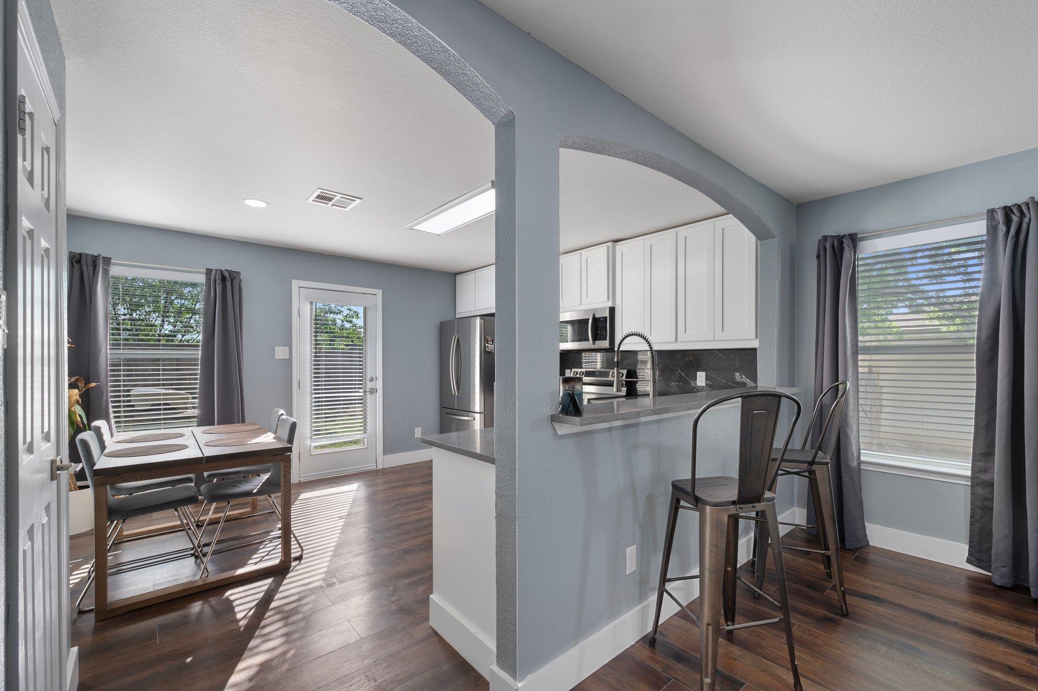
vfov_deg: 77.2
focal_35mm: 15
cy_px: 362
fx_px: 432
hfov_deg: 100.4
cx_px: 543
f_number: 8
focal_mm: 14
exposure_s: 1/1.25
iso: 100
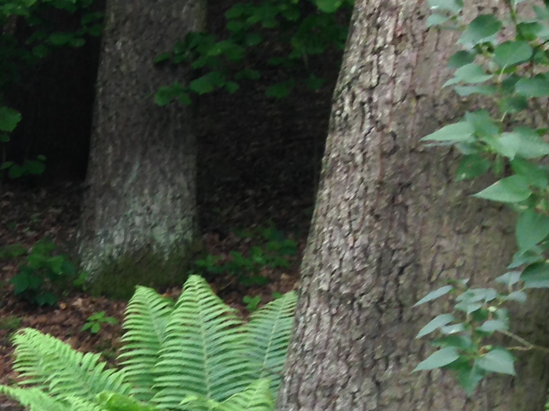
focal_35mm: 116
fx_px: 1839
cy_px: 649
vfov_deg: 12.1
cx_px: -196
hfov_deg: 16.0
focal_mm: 4.12
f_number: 2.4
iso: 50
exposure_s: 1/30
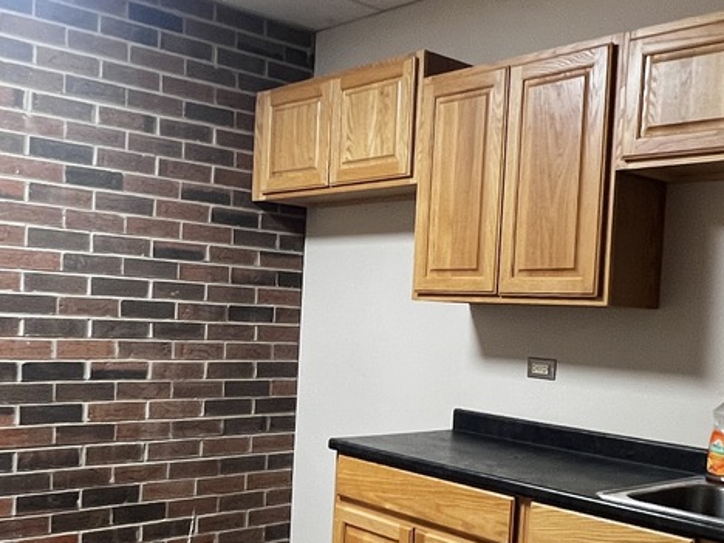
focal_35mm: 40
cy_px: 360
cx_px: 319
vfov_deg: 35.6
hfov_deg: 46.7
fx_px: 837
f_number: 1.8
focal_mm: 1.57
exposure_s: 1/60
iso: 320
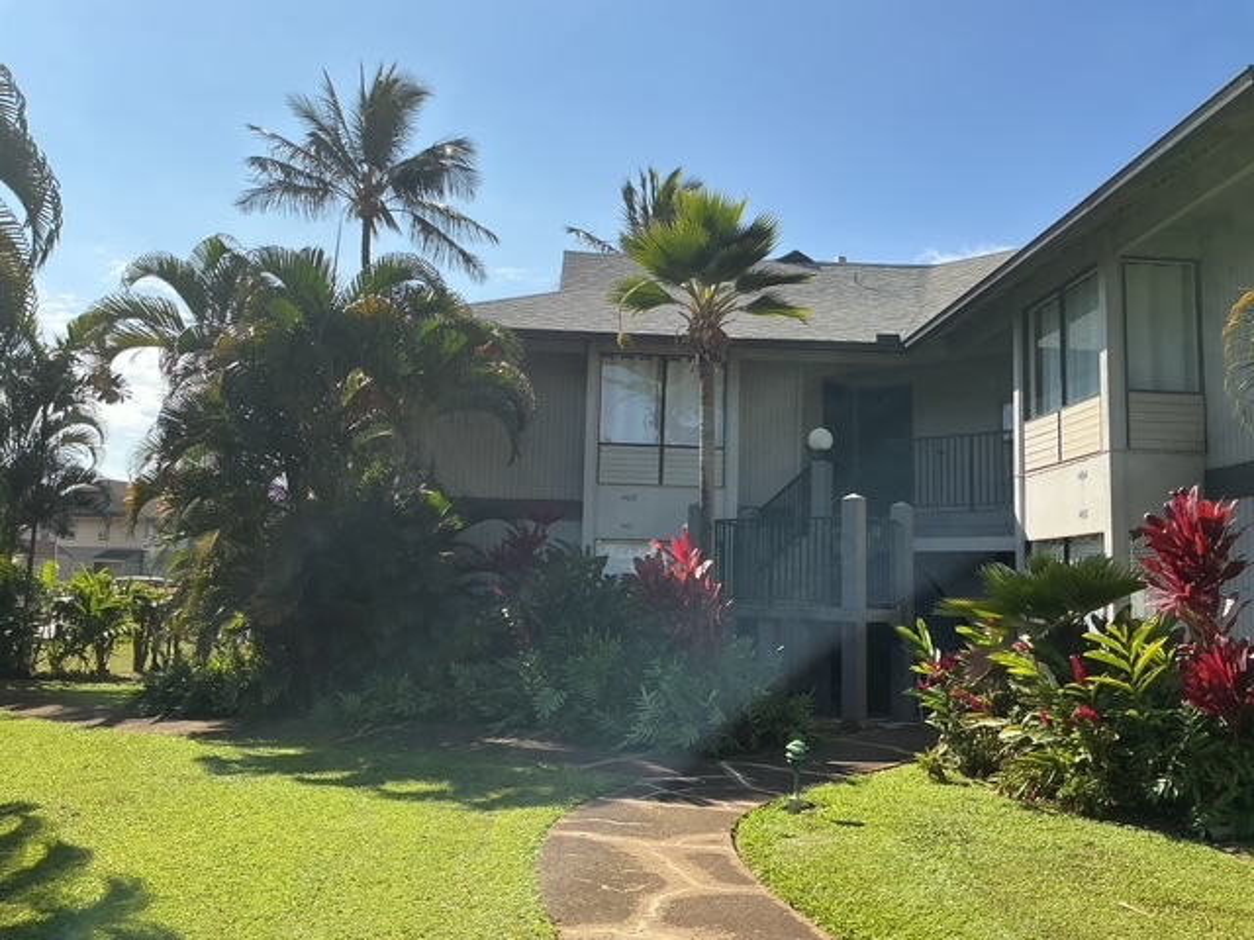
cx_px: 627
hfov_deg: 61.7
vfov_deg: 48.2
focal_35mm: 29
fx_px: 1051
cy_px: 470
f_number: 1.8
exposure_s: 1/1626
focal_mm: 3
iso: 25
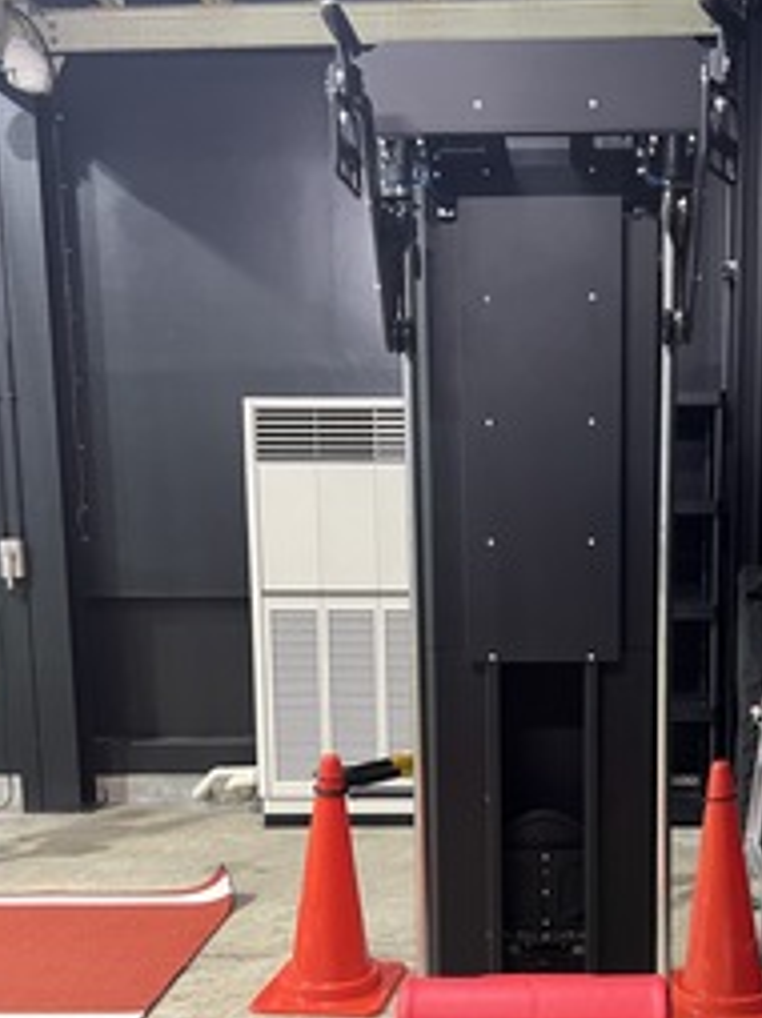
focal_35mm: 41
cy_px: 669
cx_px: 545
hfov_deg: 34.5
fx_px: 1205
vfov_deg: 45.2
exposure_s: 1/33
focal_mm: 5.7
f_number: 1.5
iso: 400
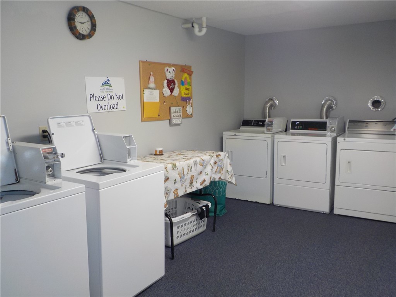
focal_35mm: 30
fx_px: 343
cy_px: 148
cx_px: 198
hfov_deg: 60.0
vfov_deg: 46.8
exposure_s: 1/30
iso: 140
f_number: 3.3
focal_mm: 4.1
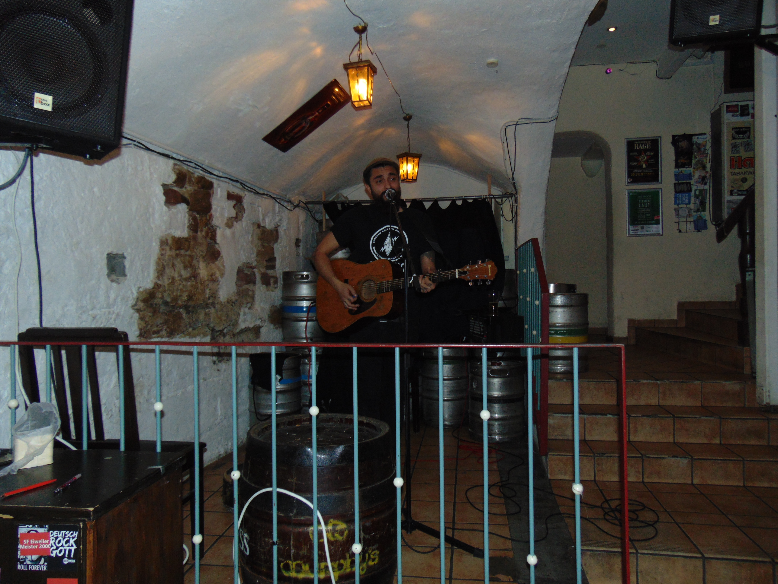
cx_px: 389
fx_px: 562
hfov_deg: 69.4
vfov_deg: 54.9
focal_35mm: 25
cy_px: 292
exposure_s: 1/30
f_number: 3
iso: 200
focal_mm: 4.5
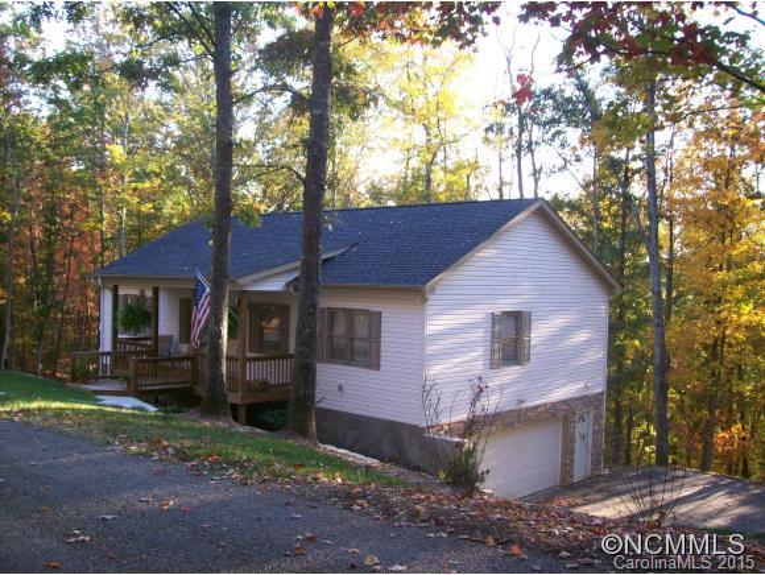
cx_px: 382
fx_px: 796
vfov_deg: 39.7
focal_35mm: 36
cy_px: 288
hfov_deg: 51.3
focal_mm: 6
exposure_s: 1/68.9
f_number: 2.7
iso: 80
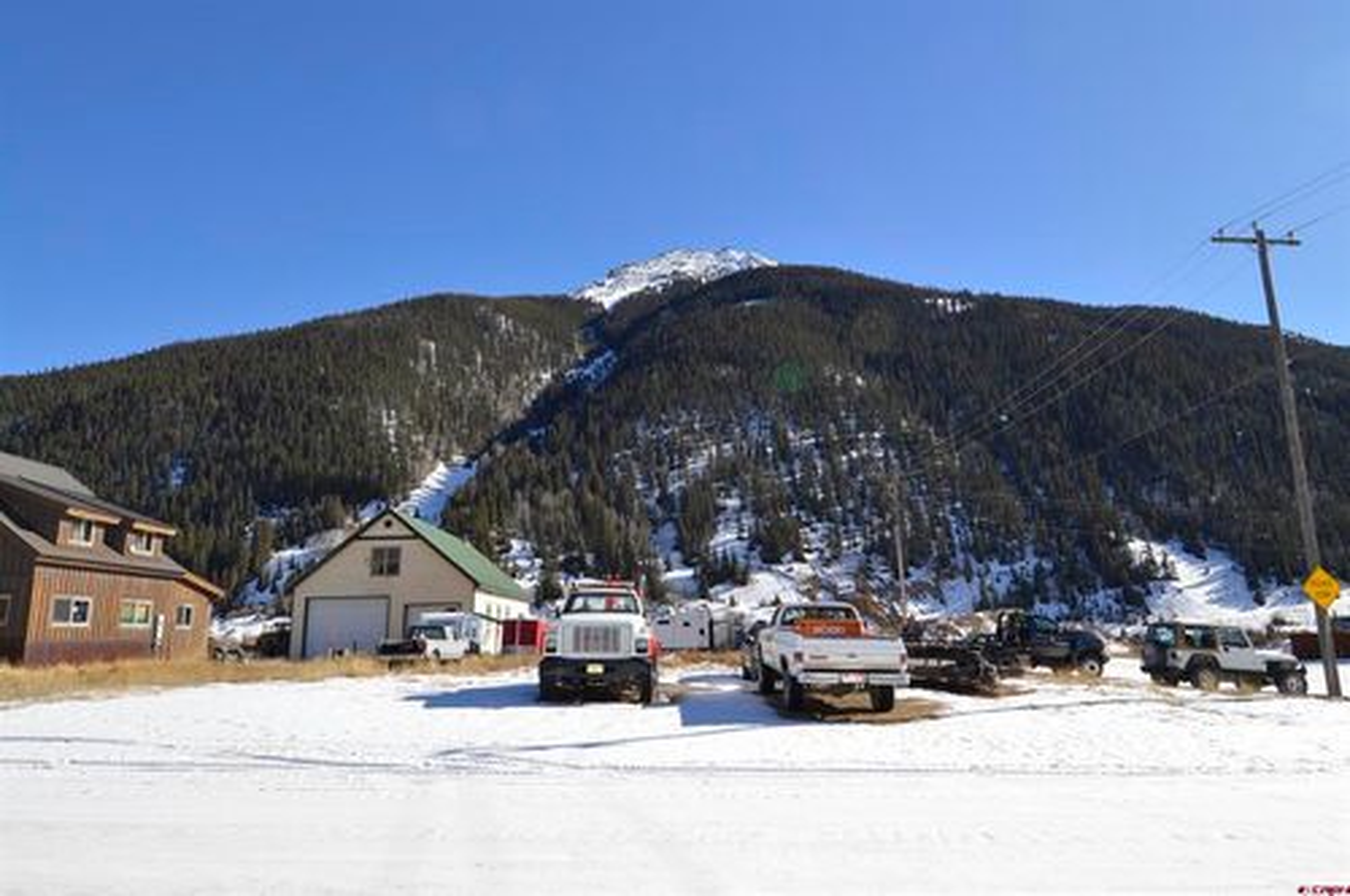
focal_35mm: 21
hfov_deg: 81.3
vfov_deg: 59.4
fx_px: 786
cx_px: 675
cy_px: 448
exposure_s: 1/200
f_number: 10
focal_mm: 14
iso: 100
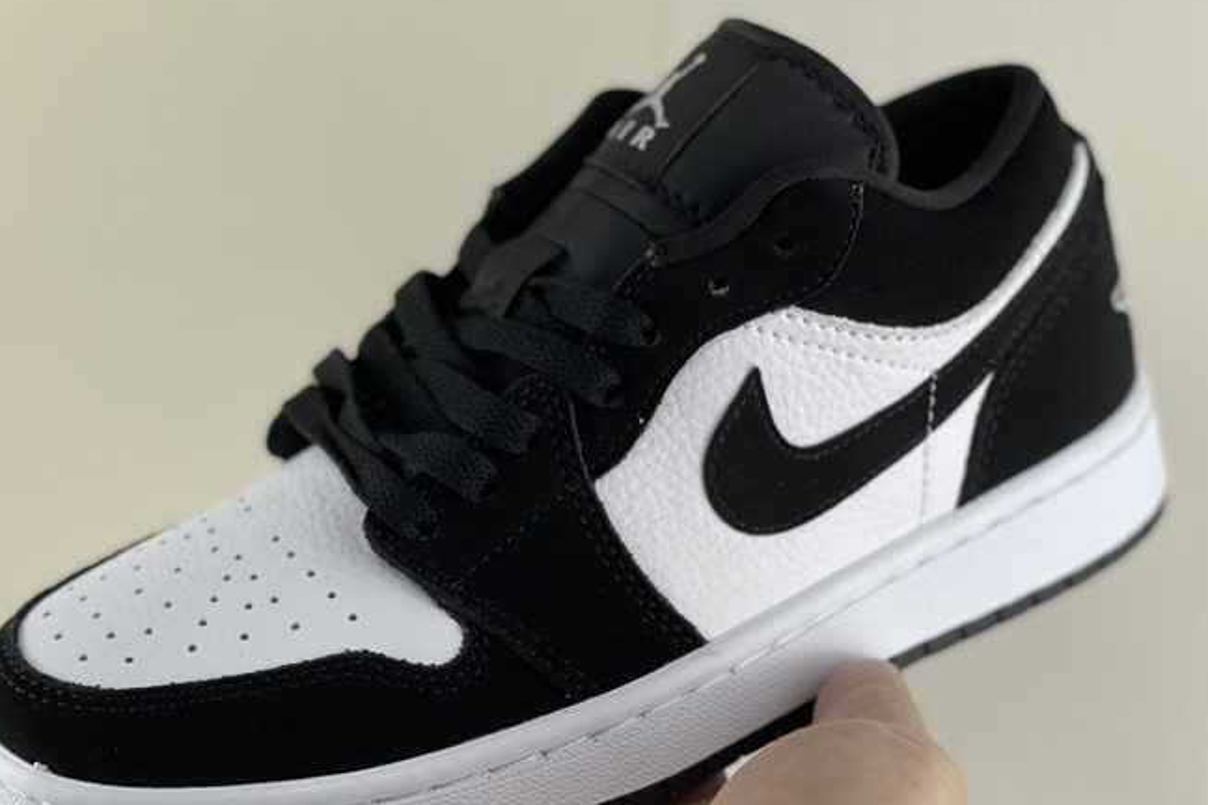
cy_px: 489
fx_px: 2550
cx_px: 554
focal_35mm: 76
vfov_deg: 17.9
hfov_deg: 26.6
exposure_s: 1/100
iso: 100
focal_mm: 7.5
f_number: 2.2
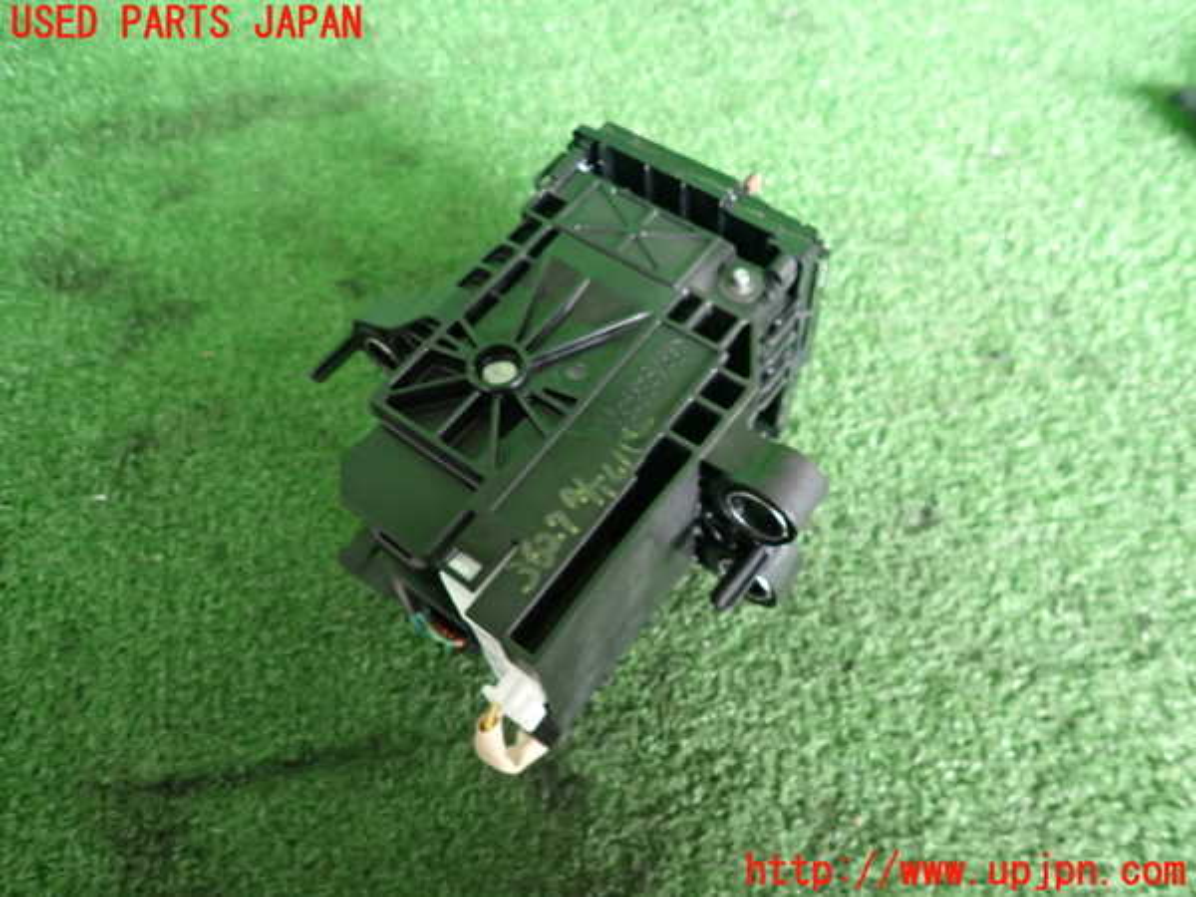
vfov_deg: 54.9
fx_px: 864
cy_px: 448
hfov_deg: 69.4
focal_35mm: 25
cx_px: 598
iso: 400
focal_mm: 4.5
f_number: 2
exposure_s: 1/30
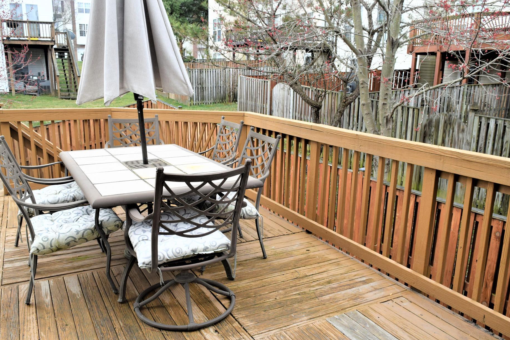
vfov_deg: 43.6
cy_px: 183
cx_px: 249
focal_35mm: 30
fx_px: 425
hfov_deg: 61.9
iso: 400
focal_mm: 18
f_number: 8
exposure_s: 1/250
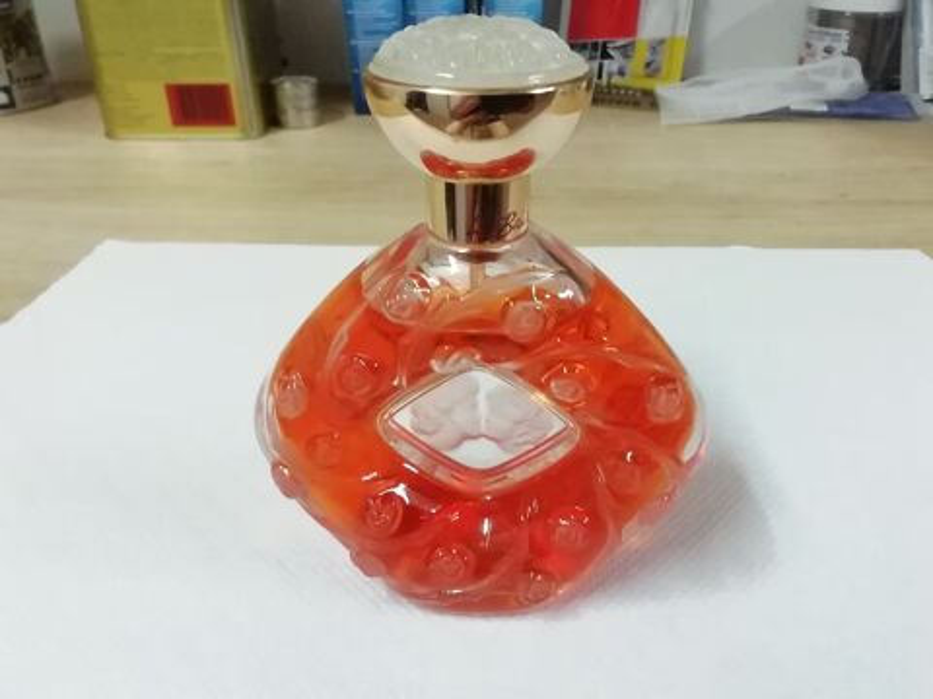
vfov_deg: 51.4
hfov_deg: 65.3
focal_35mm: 27
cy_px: 350
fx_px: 728
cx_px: 466
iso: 400
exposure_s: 1/25
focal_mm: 2.25
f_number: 2.4
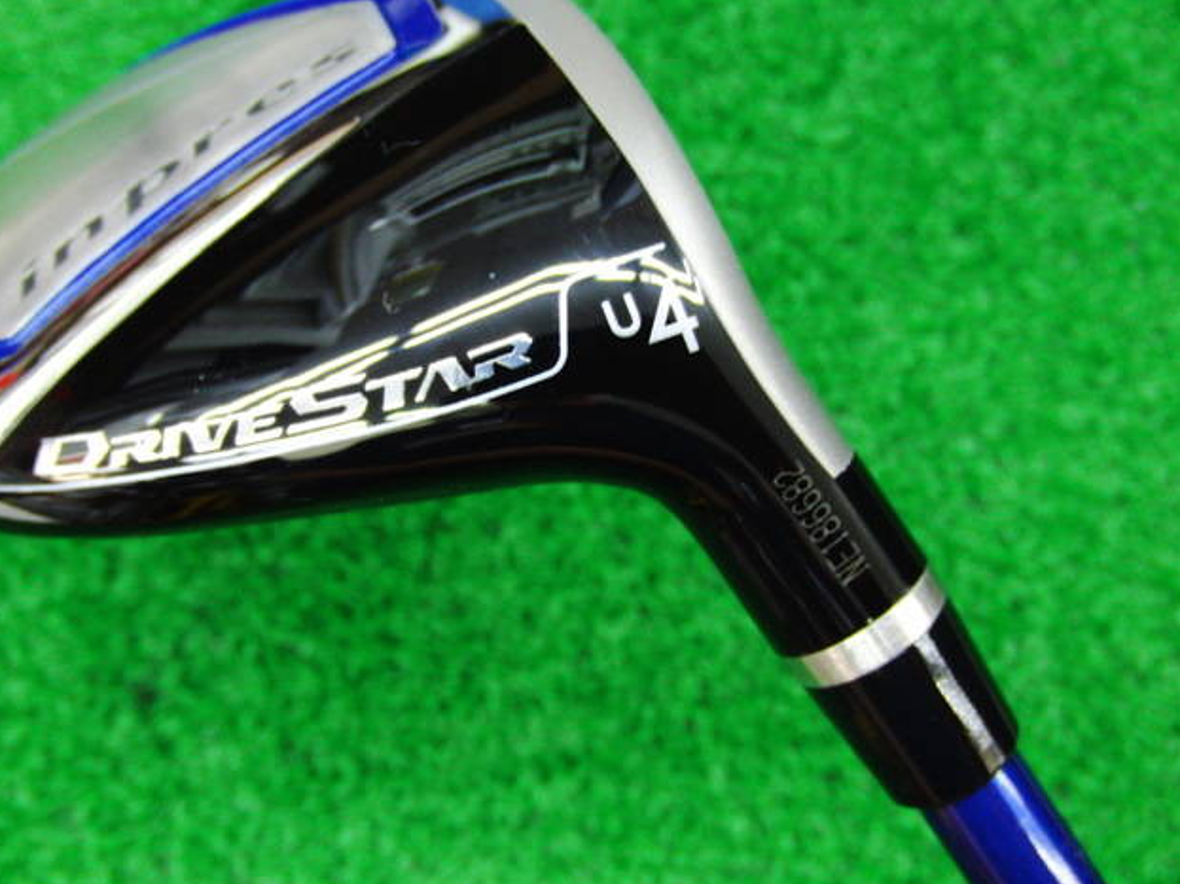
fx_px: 1295
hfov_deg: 49.0
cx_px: 593
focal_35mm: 38
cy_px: 437
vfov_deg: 37.7
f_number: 3.6
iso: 400
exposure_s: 1/20
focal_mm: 6.42
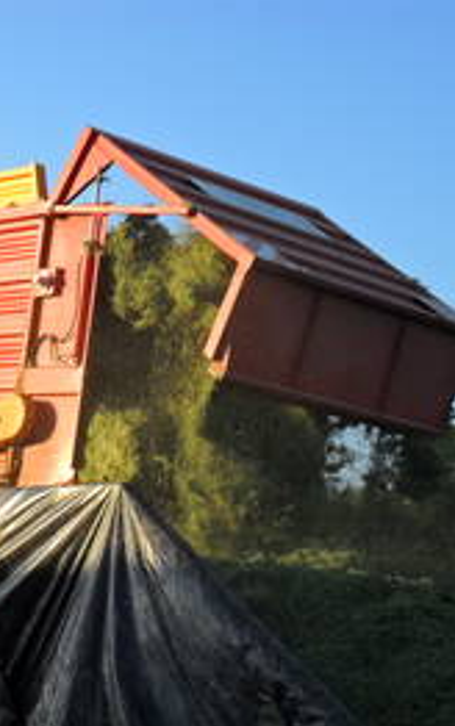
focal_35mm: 84
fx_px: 1665
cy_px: 410
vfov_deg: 24.6
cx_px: -53
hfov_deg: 15.1
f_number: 5
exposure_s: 1/250
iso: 100
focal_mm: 9.3
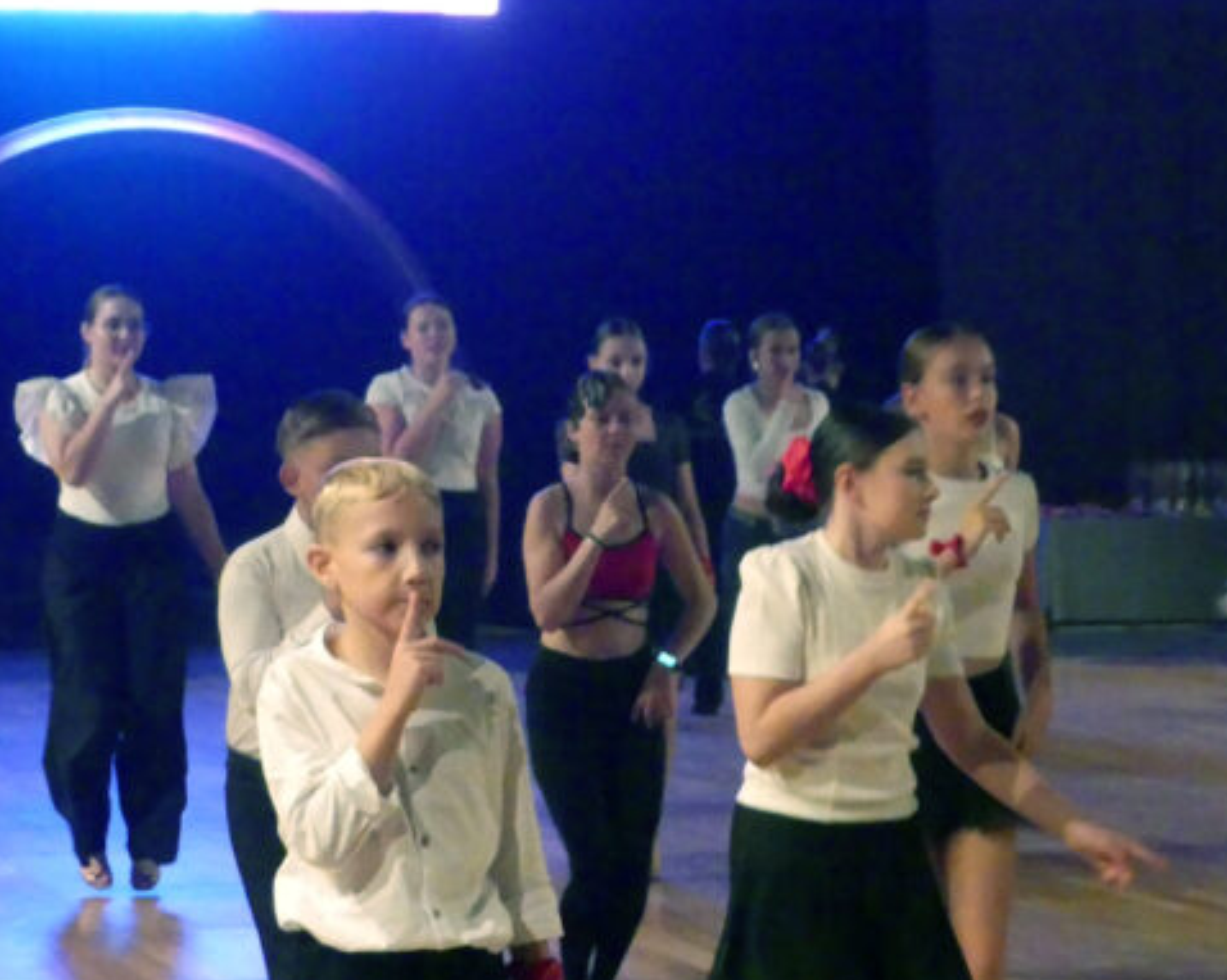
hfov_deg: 14.0
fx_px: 5009
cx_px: 750
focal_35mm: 138
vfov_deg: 11.2
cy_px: 609
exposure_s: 1/80
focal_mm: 16.1
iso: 3200
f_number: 2.8
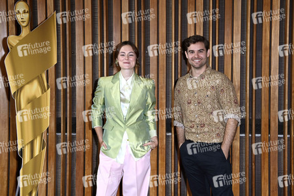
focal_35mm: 56
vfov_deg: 24.2
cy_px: 98
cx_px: 147
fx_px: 457
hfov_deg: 35.7
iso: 1250
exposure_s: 1/200
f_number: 5.6
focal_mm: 56
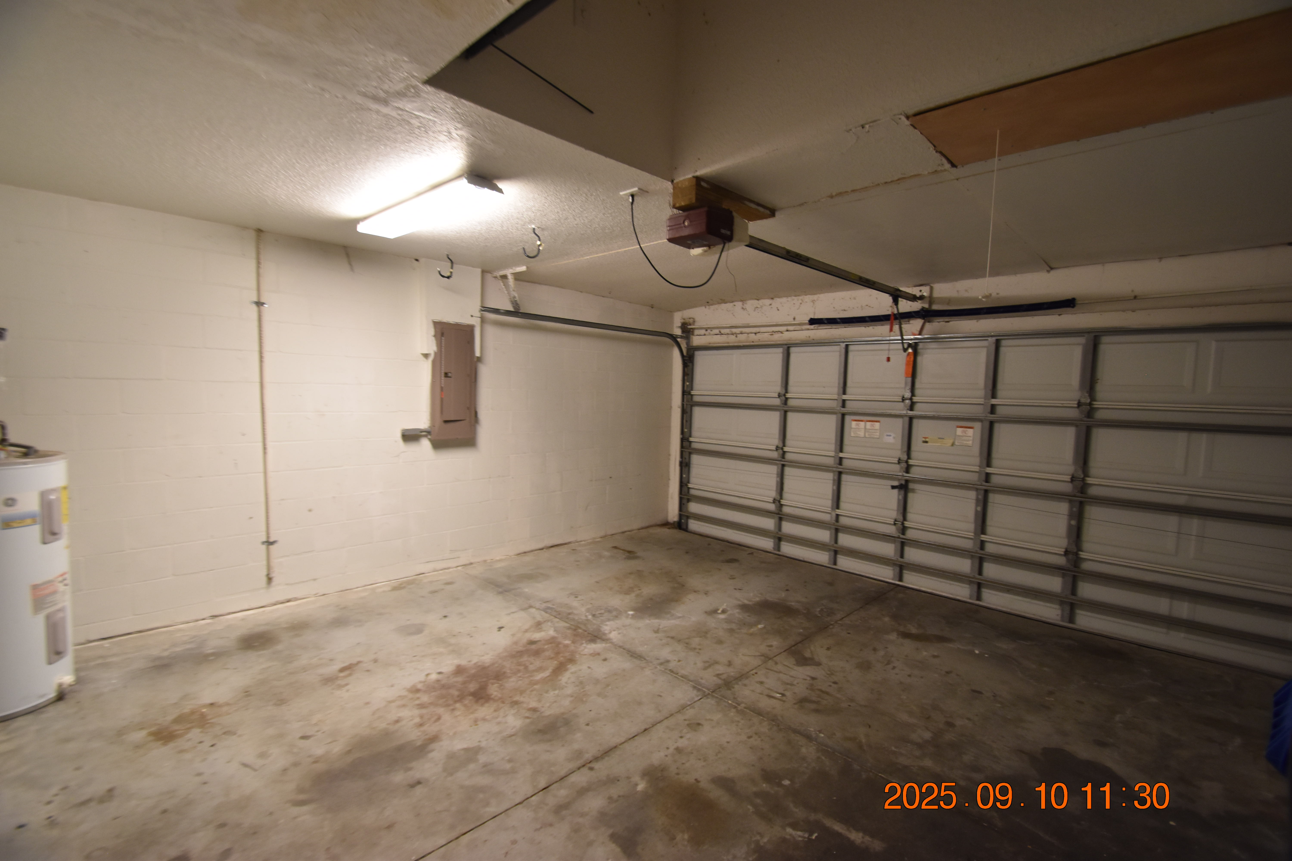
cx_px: 646
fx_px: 538
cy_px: 430
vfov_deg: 77.3
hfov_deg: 100.4
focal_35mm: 15
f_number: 3.5
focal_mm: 10
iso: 800
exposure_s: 1/20
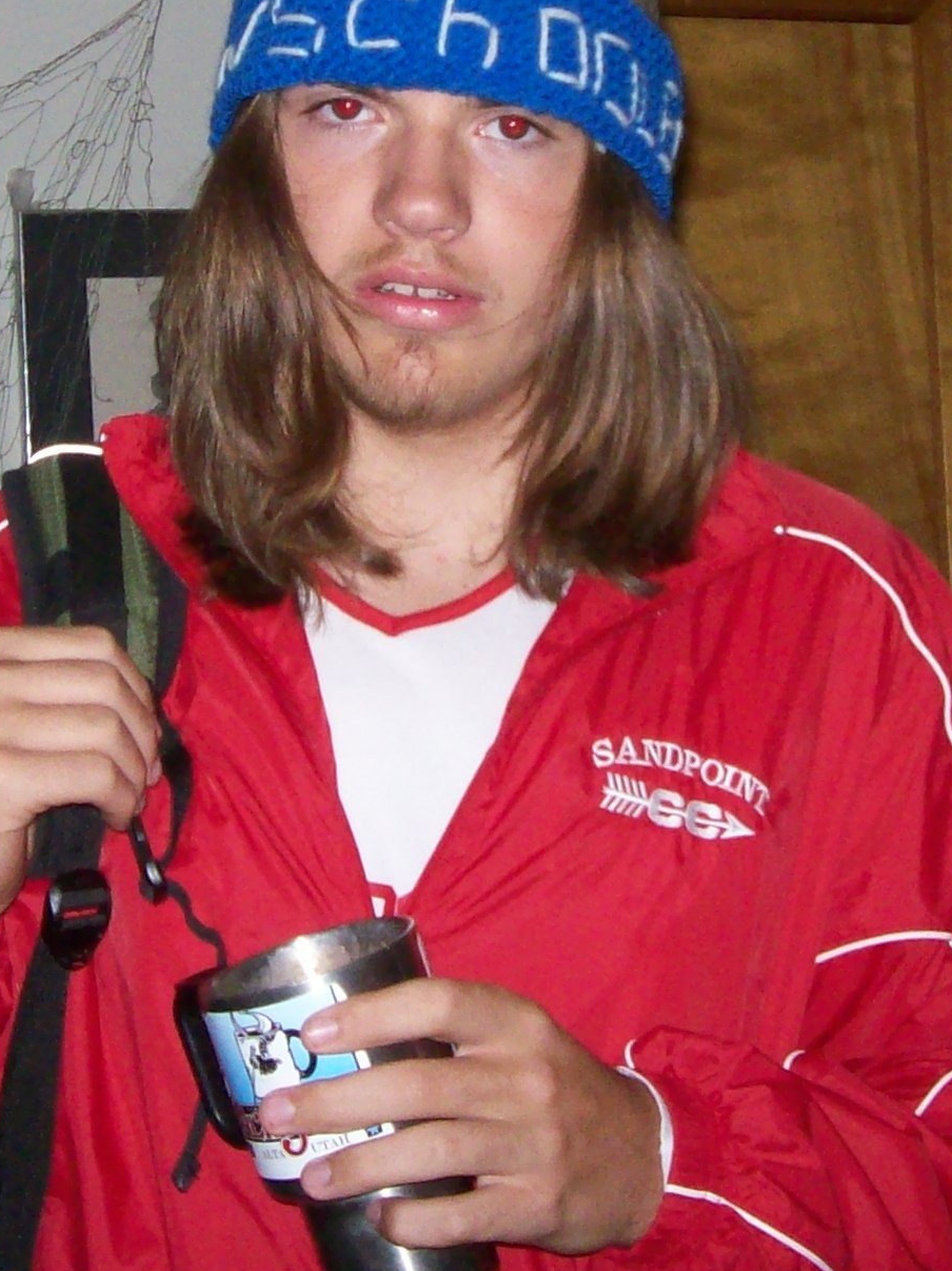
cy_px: 223
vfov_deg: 22.7
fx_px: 3118
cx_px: 377
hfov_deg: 17.3
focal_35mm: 85
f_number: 2.7
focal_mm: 6
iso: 200
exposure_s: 1/64
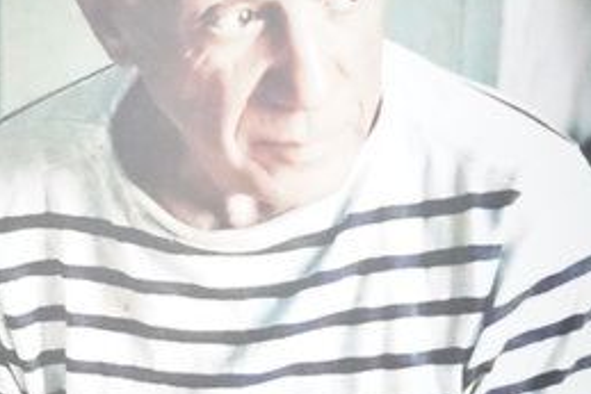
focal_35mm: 148
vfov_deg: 9.2
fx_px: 2431
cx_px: 303
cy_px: 374
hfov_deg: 13.9
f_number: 2.8
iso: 10000
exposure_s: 1/160
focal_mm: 32
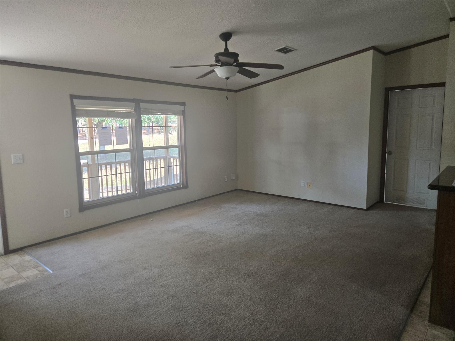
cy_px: 170
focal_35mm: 23
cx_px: 228
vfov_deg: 58.9
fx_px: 302
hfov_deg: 73.9
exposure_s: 1/180
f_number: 1.8
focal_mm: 5.4
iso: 200
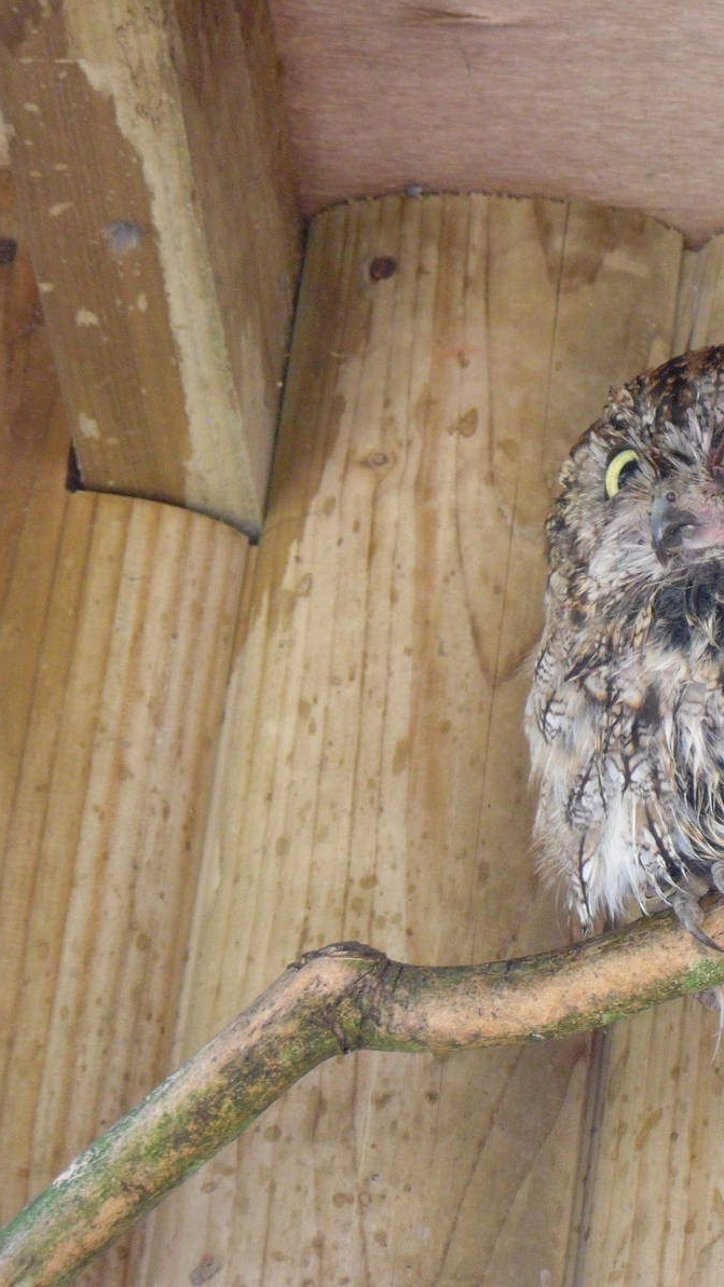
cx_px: 733
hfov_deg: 5.9
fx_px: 7031
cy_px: 644
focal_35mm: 206
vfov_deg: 10.5
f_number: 5.9
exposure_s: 1/22
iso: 200
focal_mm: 25.5
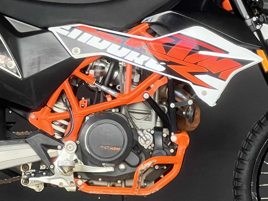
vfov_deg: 6.4
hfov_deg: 8.5
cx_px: 104
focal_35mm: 233
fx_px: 1804
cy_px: 93
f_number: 2.8
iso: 100
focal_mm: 9
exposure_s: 1/99
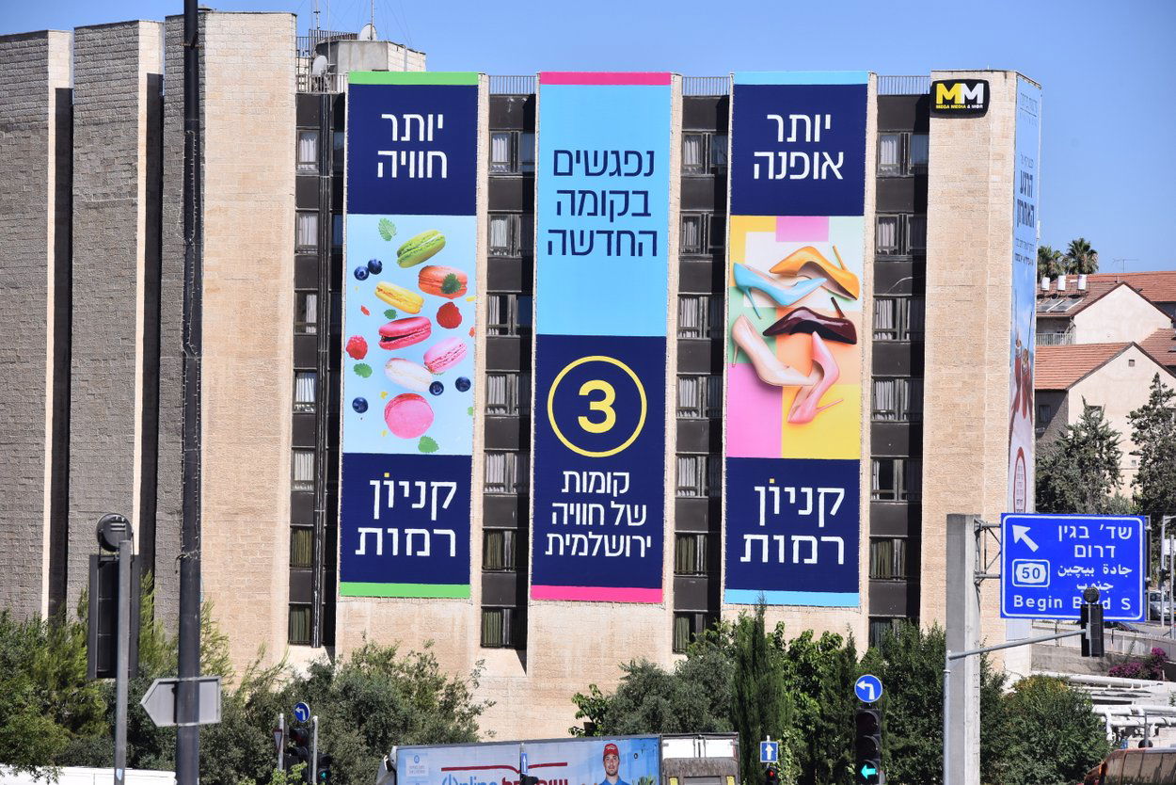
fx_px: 5718
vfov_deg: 7.9
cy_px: 392
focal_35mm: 175
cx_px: 588
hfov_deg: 11.7
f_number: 8
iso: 320
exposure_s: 1/1250
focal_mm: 175
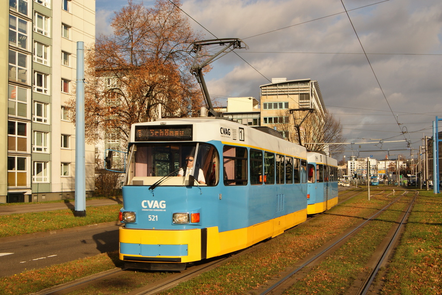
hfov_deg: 24.6
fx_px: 1014
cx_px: 221
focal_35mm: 82
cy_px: 148
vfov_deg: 16.6
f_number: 9
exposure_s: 1/640
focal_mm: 55
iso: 200
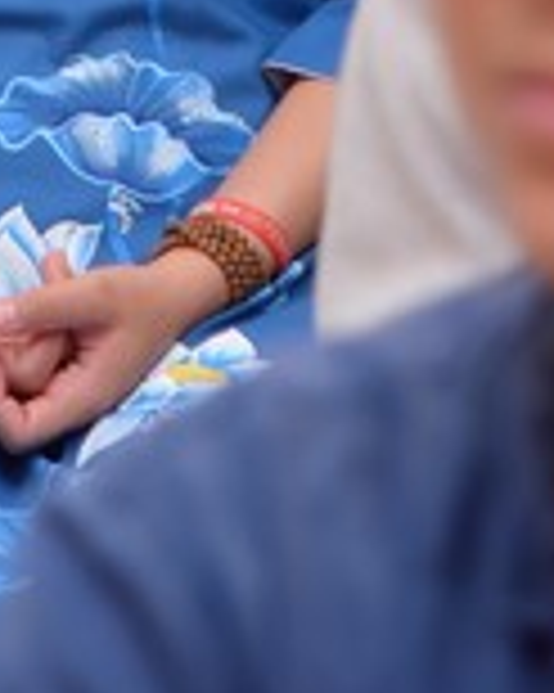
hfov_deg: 3.5
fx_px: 8945
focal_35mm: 436
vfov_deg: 4.4
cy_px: -742
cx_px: -205
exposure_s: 1/125
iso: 1250
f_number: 5.6
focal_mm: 110
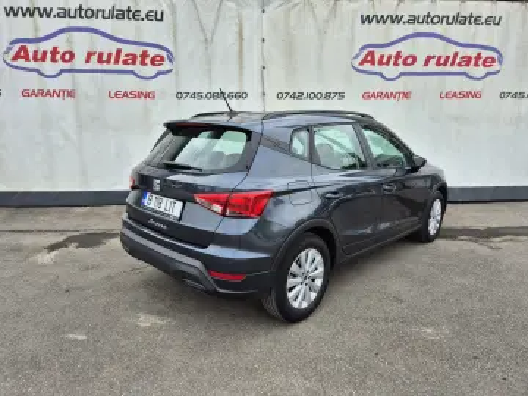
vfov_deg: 58.9
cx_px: 264
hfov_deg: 73.9
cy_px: 198
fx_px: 351
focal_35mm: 23
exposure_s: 1/241
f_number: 1.8
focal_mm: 5.4
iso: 25
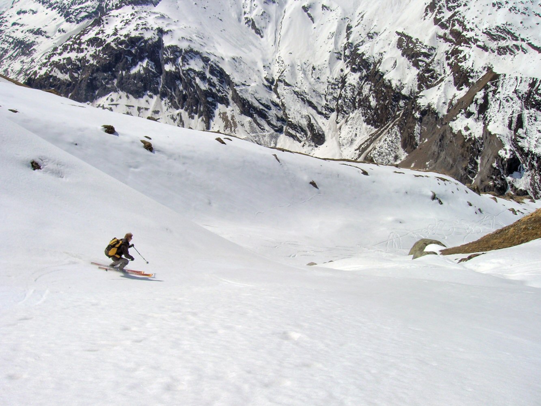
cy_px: 203
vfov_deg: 41.8
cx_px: 270
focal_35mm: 34
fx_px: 531
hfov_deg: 54.0
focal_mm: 5.7
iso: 50
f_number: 4.9
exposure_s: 1/1475
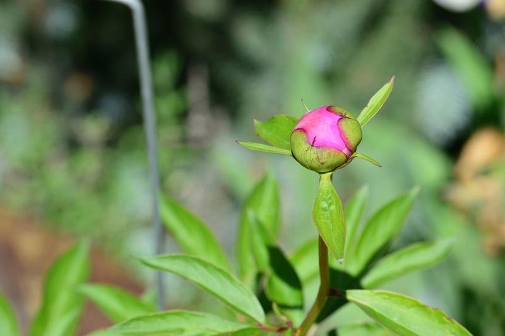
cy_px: 168
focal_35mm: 188
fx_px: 2628
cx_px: 252
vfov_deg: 7.3
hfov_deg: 11.0
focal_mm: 125
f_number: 8
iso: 100
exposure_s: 1/160
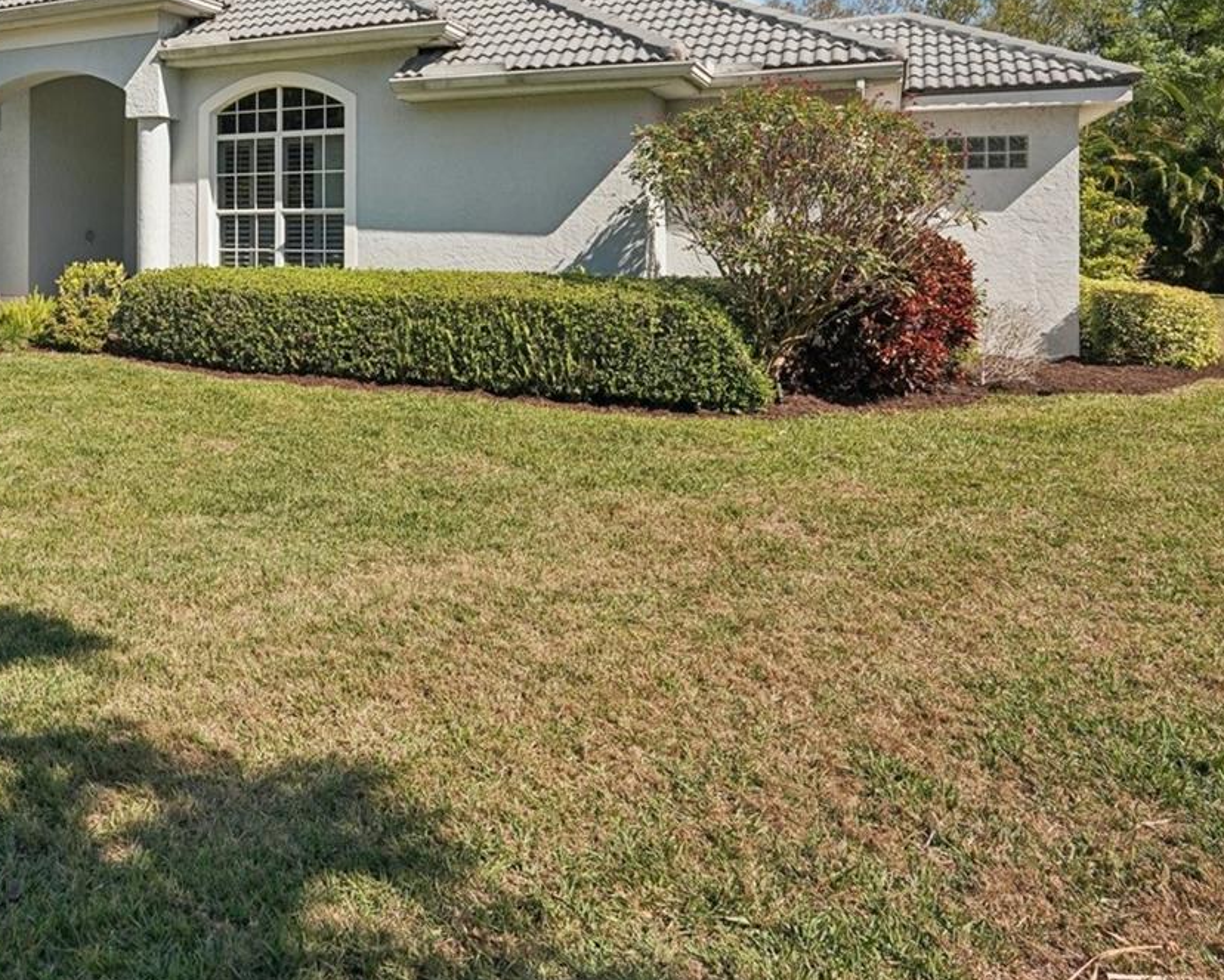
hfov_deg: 56.0
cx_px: 239
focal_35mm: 29
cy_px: 238
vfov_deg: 48.0
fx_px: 1051
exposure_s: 1/1250
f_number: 8
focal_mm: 16
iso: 400
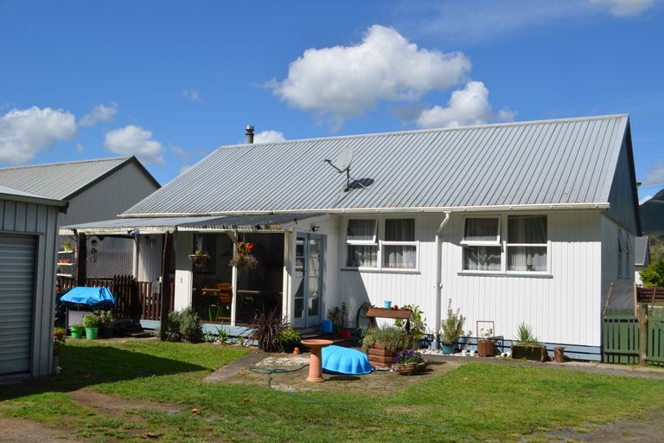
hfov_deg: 53.1
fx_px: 664
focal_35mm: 36
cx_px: 332
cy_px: 222
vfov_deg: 36.9
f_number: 9
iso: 100
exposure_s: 1/320
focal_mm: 24
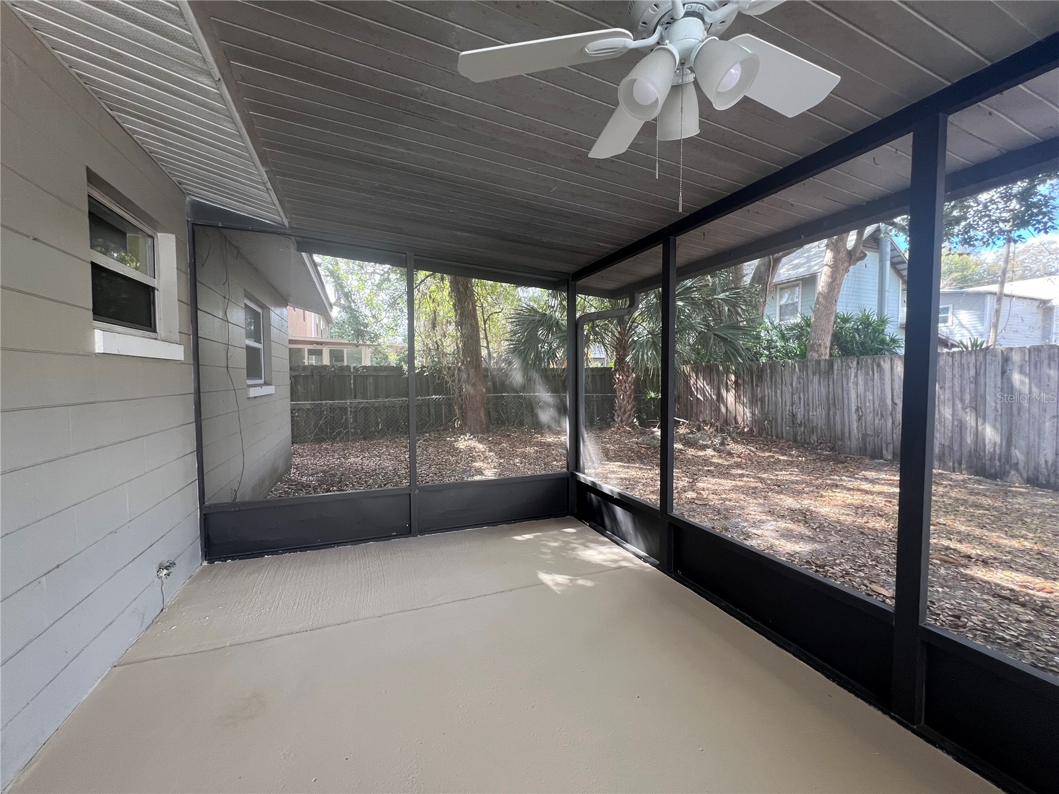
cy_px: 397
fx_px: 398
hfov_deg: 106.2
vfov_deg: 89.9
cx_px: 530
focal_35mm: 13
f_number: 1.8
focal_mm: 1.57
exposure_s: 1/99
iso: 64
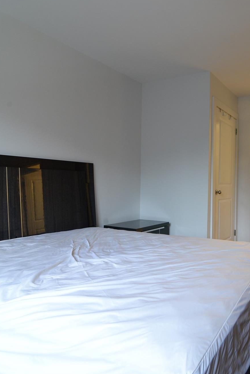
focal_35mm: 25
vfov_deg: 71.5
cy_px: 182
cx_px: 221
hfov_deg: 46.7
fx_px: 260
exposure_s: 1/15
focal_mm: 16
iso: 1000
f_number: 7.1
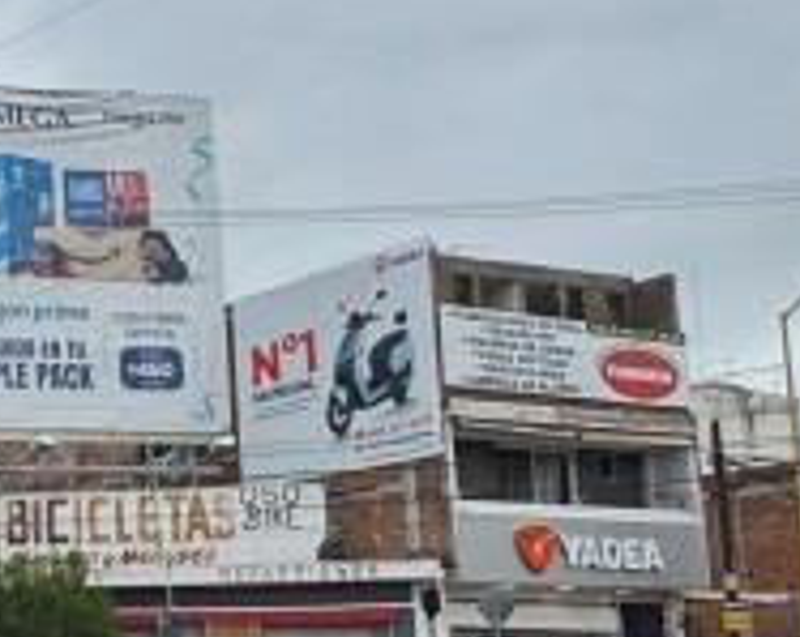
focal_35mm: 75
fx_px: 1773
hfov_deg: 22.1
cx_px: -308
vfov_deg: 20.3
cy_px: 432
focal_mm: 2.22
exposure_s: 1/1709
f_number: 2.2
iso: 50
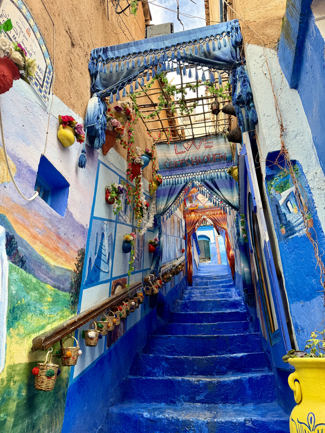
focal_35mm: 24
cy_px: 216
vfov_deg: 71.6
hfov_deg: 56.8
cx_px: 162
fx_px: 300
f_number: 1.78
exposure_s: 1/288
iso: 80
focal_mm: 6.76
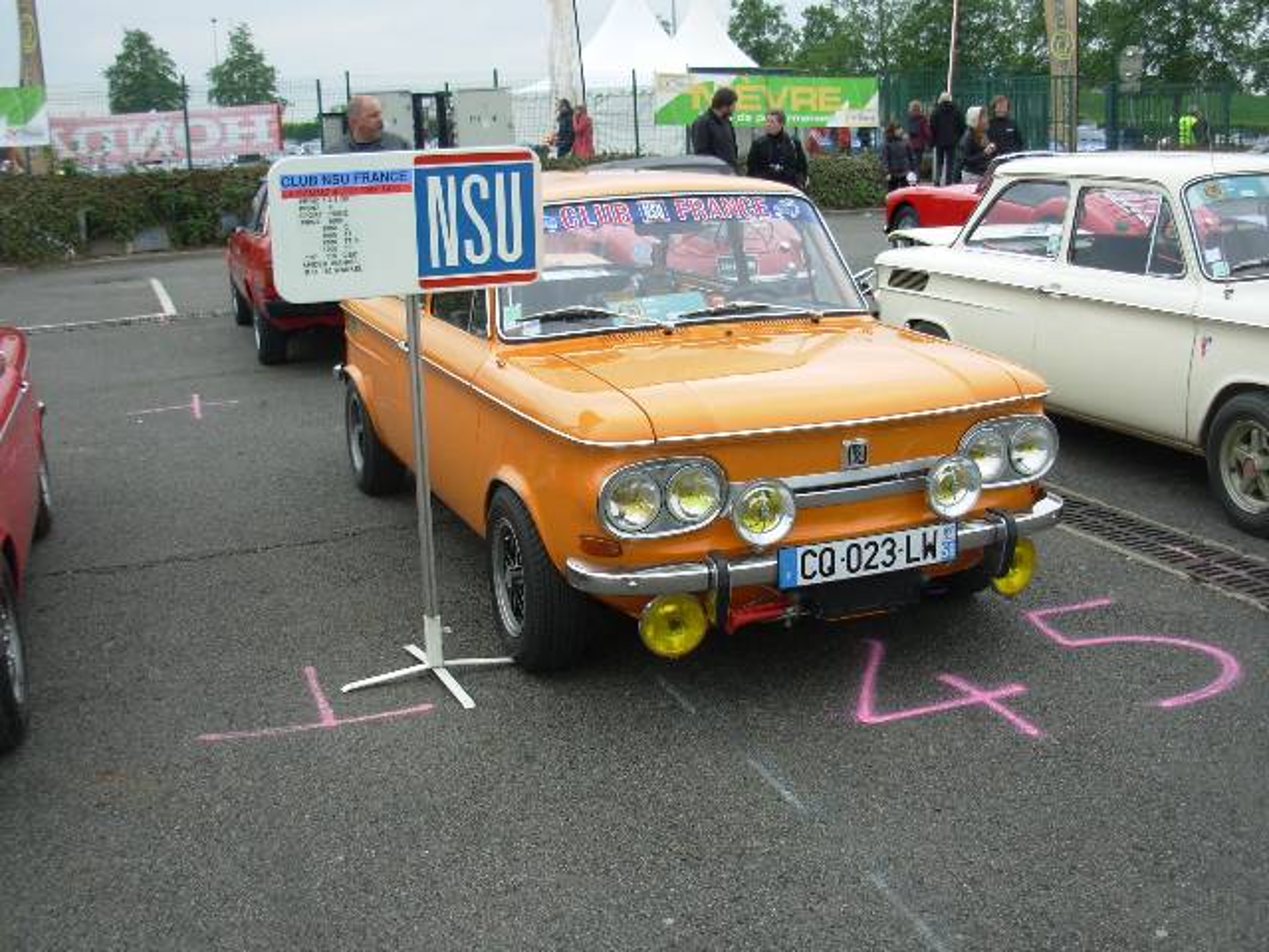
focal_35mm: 38
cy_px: 476
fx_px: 1393
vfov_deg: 37.7
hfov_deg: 49.0
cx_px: 634
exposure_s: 1/332
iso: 50
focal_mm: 6.3
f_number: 2.9
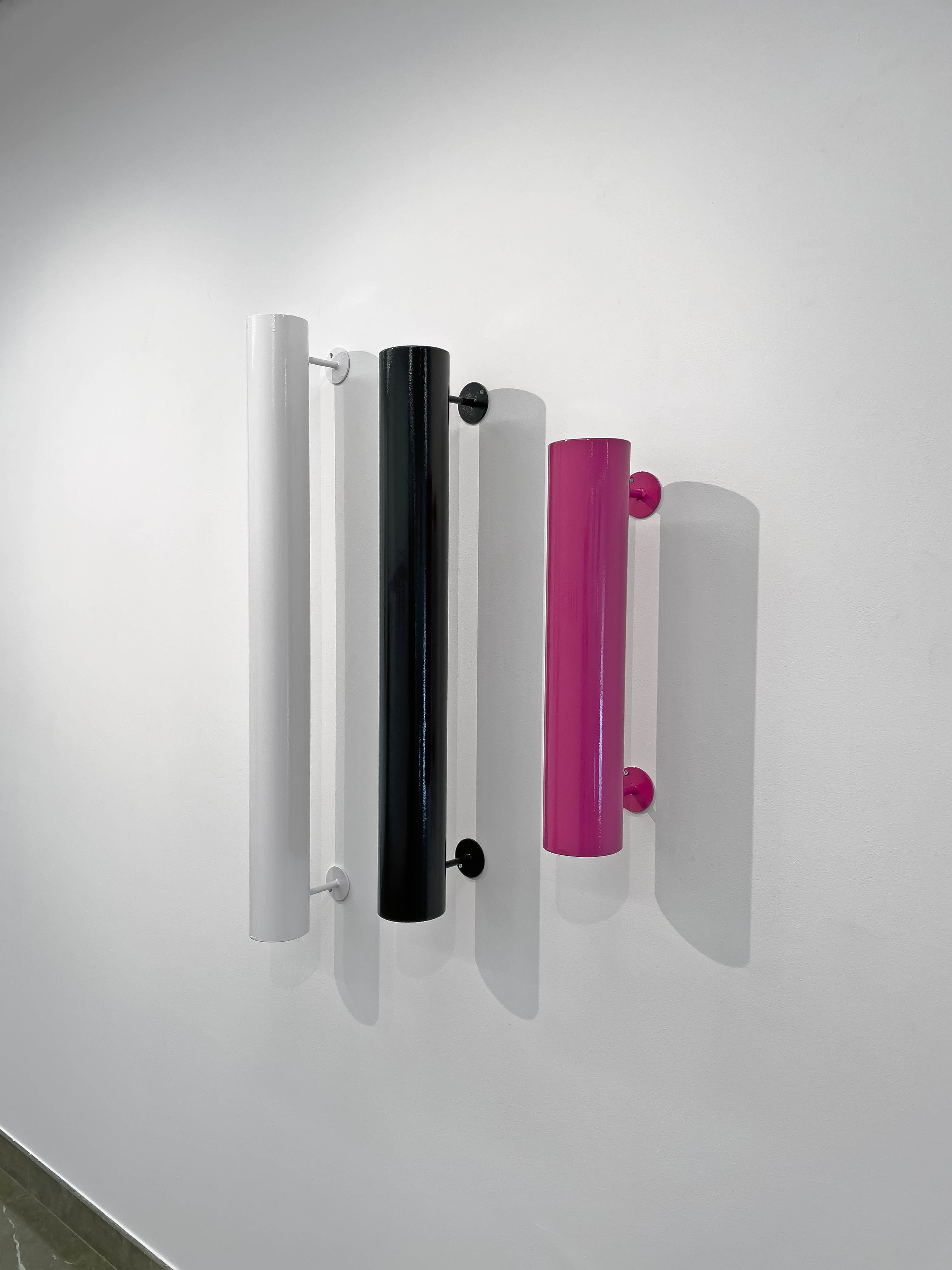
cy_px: 635
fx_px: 953
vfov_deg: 67.3
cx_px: 476
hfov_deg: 53.1
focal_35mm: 26
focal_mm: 4.2
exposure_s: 1/100
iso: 50
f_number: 1.6
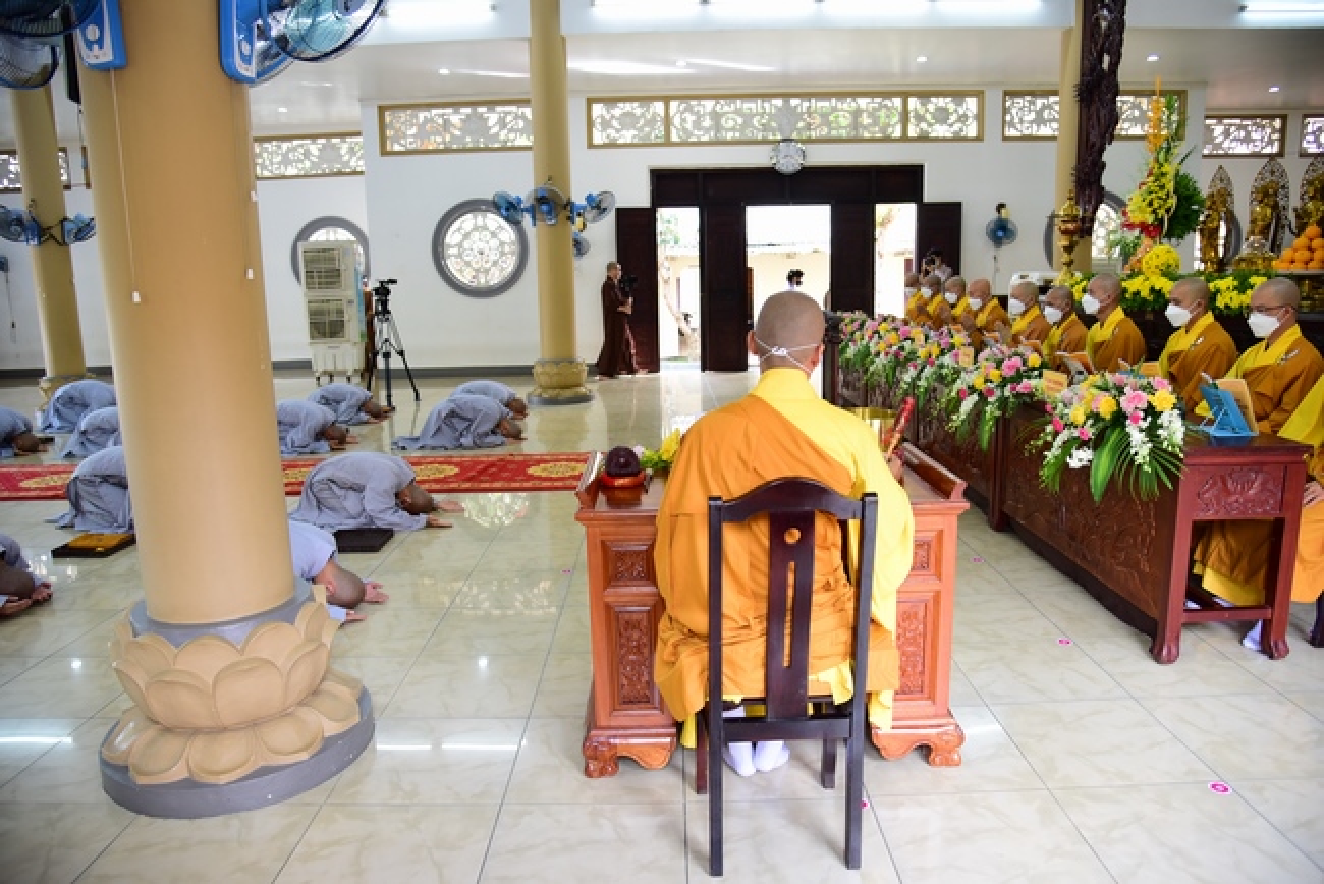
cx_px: 662
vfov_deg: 53.2
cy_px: 442
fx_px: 883
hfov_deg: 73.7
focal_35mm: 24
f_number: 4
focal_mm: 24
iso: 800
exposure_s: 1/80
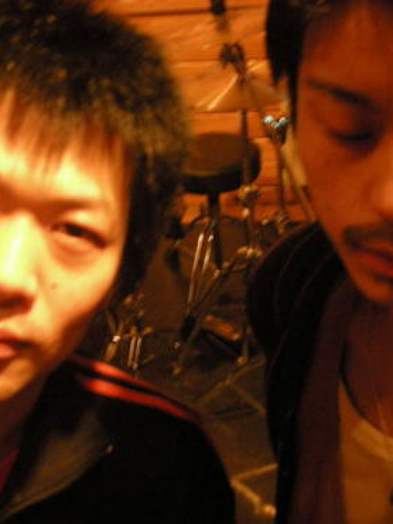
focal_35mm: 62
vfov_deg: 31.2
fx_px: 939
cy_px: 261
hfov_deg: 23.6
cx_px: 170
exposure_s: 1/8
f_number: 3.2
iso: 336
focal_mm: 7.7
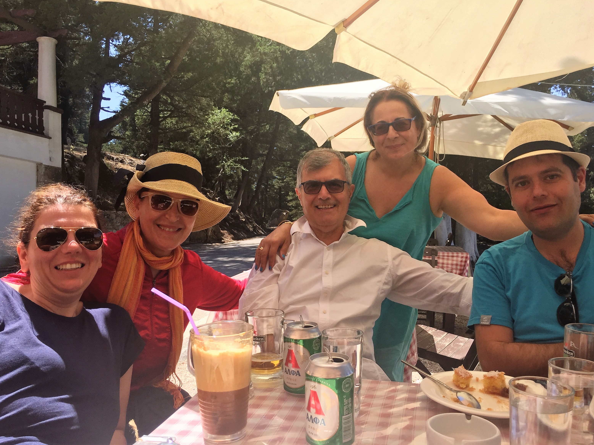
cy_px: 216
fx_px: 515
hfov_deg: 60.0
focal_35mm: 30
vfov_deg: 46.8
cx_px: 304
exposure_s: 1/760
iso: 32
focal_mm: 4.15
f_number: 2.2
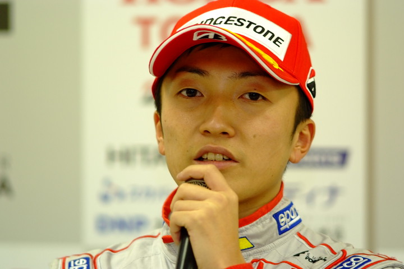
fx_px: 3030
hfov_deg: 7.6
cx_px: 202
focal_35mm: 270
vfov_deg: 5.1
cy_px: 134
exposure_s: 1/125
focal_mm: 180
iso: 800
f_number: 2.8
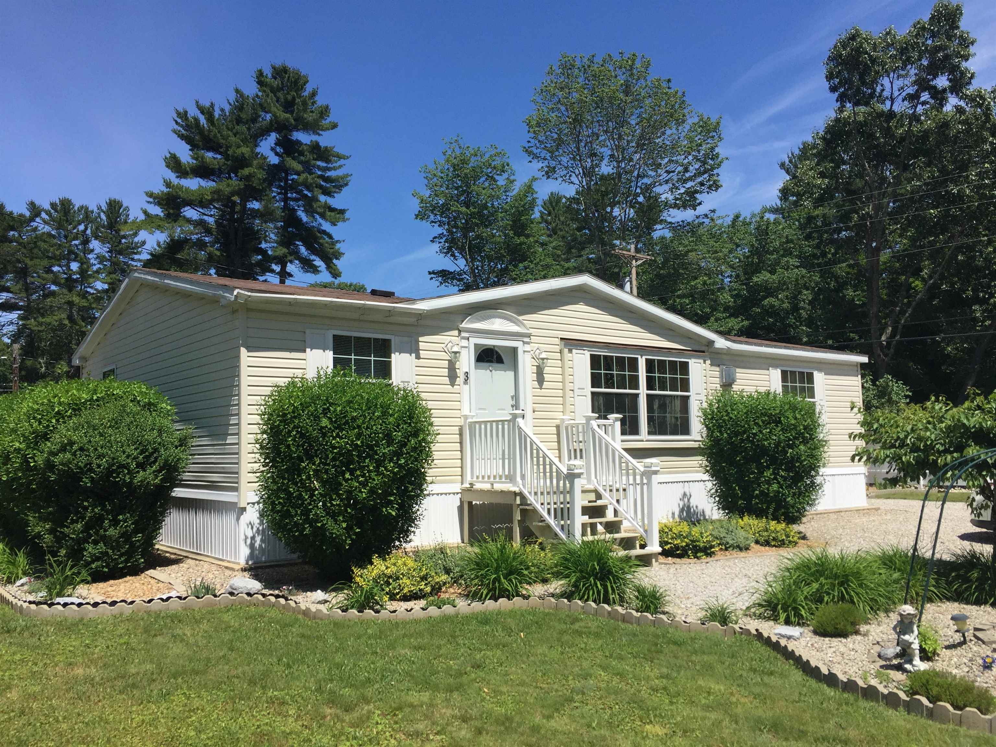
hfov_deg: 61.7
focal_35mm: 29
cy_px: 374
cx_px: 498
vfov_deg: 48.2
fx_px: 834
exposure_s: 1/2825
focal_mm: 4.15
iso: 32
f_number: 2.2
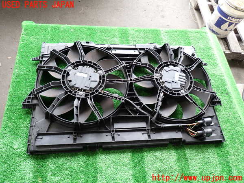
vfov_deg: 54.9
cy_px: 92
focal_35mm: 25
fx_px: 176
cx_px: 122
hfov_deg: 69.4
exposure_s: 1/80
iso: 100
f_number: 2
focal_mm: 4.5
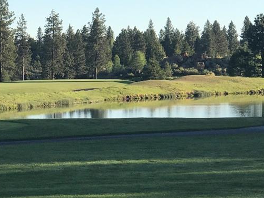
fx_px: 1296
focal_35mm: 170
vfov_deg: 8.7
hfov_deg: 11.6
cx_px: 34
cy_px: 143
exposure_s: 1/458
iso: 20
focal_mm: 6.6
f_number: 2.8
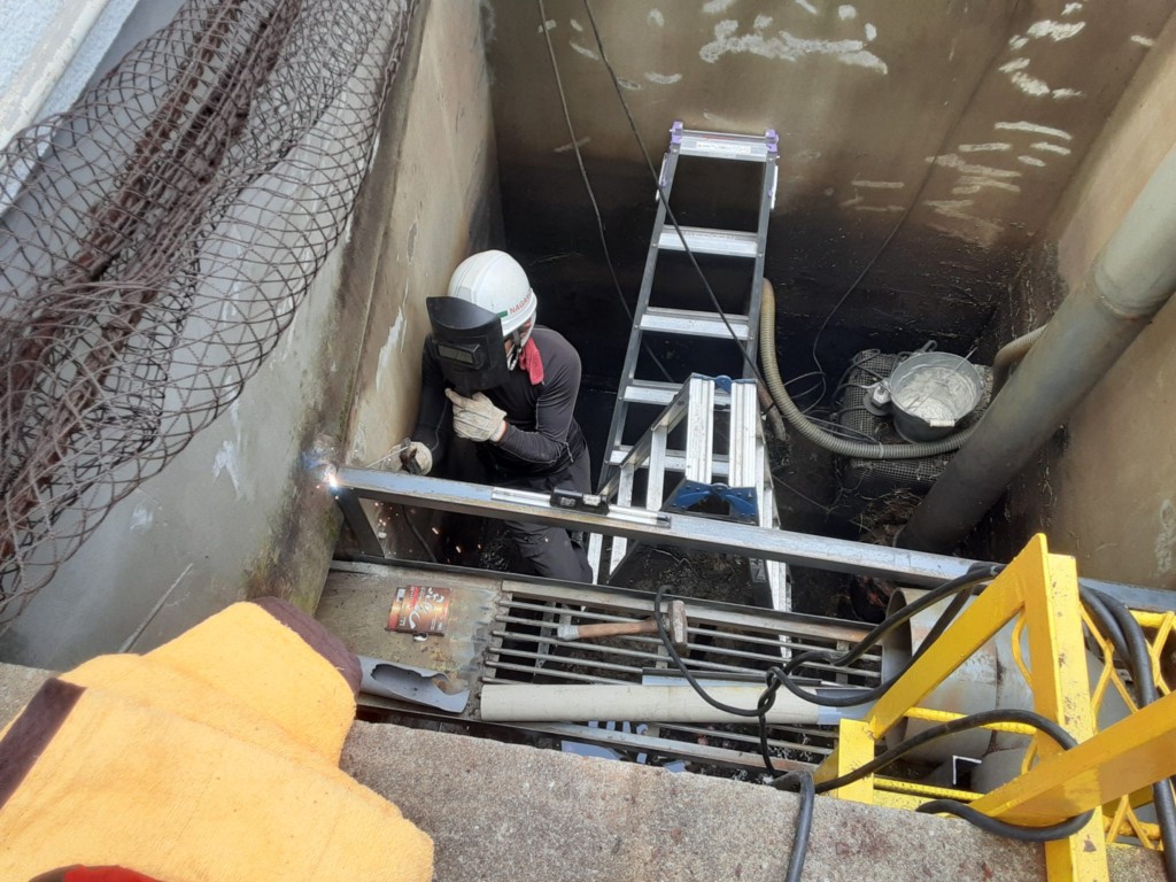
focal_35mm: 27
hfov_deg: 65.3
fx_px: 917
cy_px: 441
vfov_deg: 51.4
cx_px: 588
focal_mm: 2.91
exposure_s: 1/147
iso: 40
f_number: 1.9
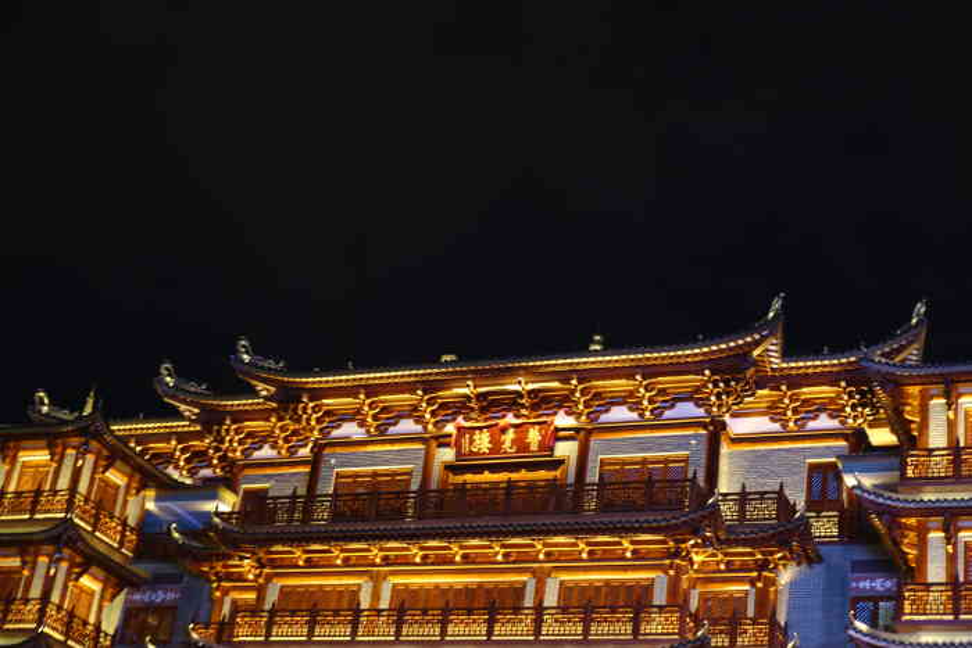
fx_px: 1755
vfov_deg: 20.9
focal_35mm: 65
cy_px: 324
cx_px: 486
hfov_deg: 31.0
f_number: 2.8
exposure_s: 1/4
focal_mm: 23.9
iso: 125
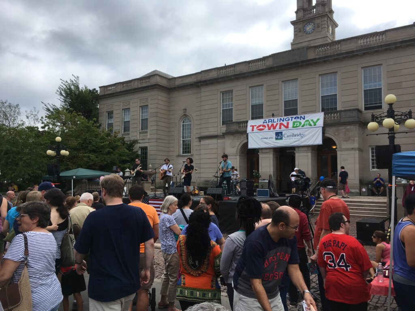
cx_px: 208
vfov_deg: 48.2
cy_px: 156
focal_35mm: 29
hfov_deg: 61.7
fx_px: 348
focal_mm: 4.15
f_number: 2.2
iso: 25
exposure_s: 1/1508
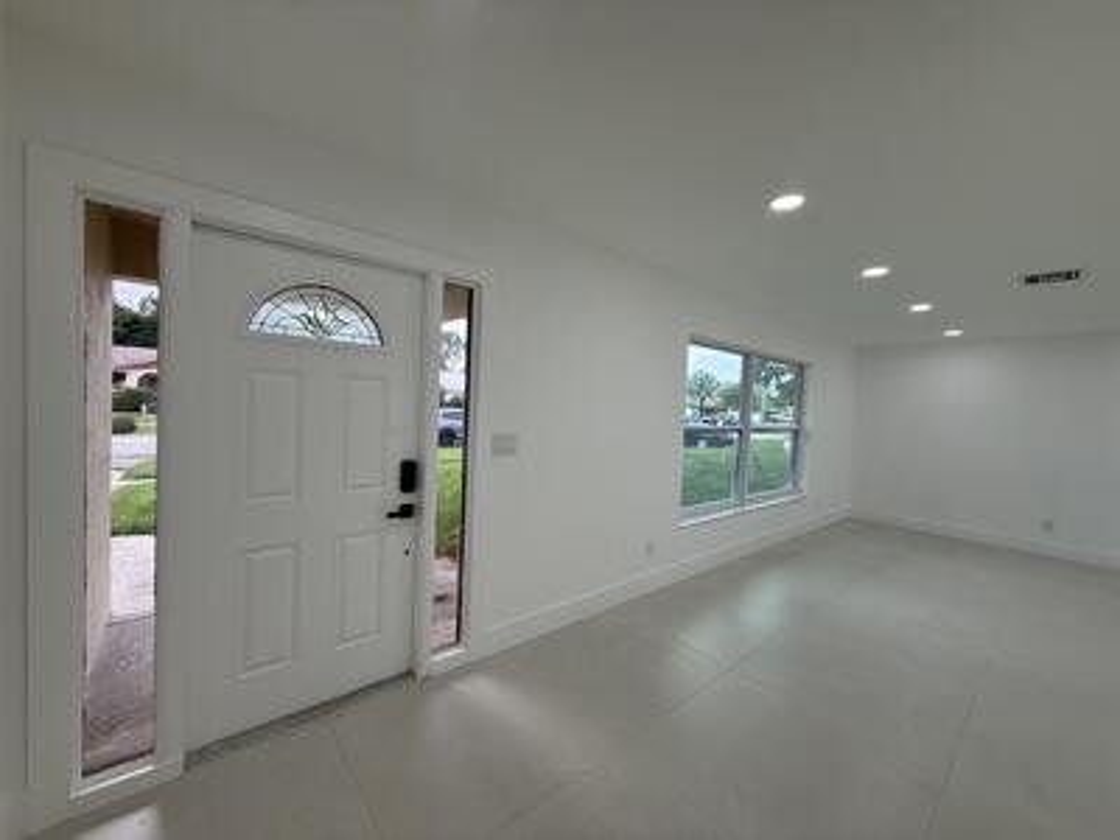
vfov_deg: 85.7
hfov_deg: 102.1
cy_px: 420
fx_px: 453
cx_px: 560
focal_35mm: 14
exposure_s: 1/136
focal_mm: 2.22
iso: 64
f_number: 2.2
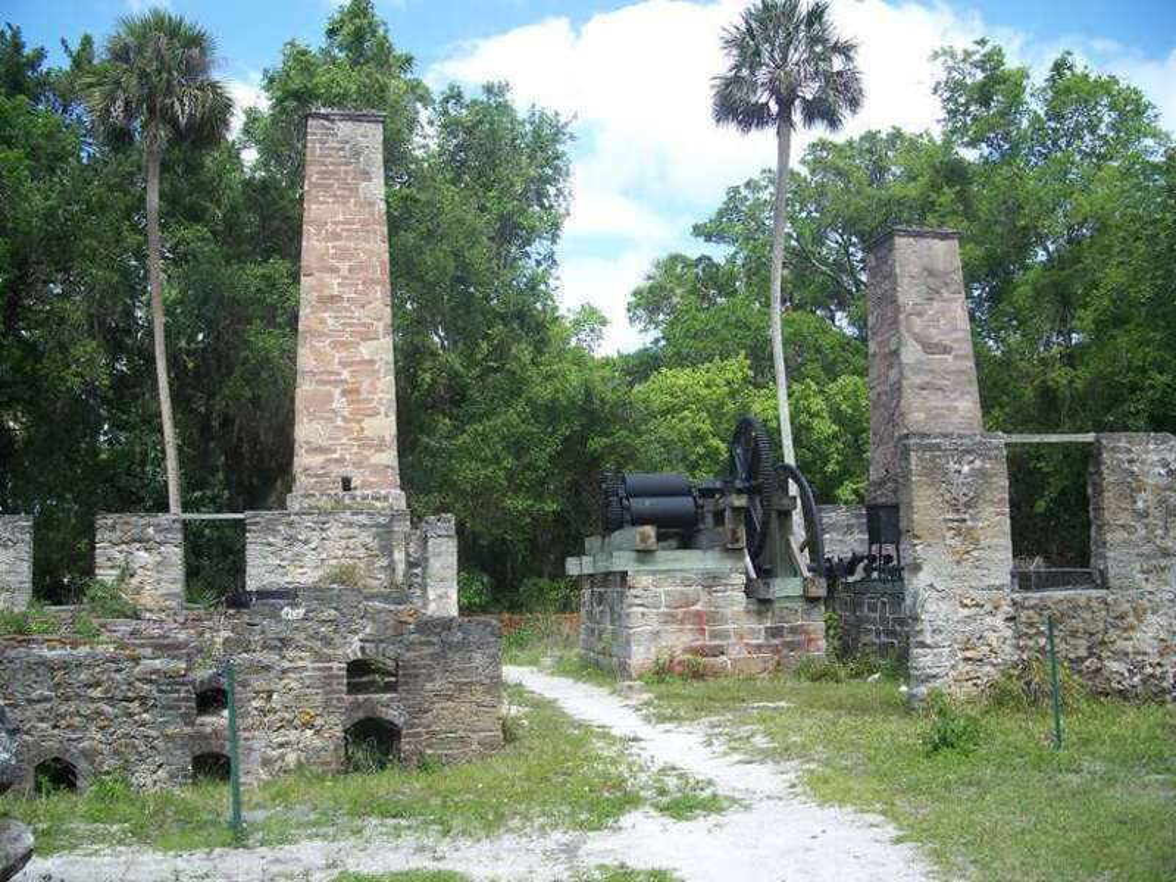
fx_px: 1257
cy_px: 441
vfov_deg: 38.7
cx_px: 588
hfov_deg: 50.1
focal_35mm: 37
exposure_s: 1/400
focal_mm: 7.8
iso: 64
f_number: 2.8
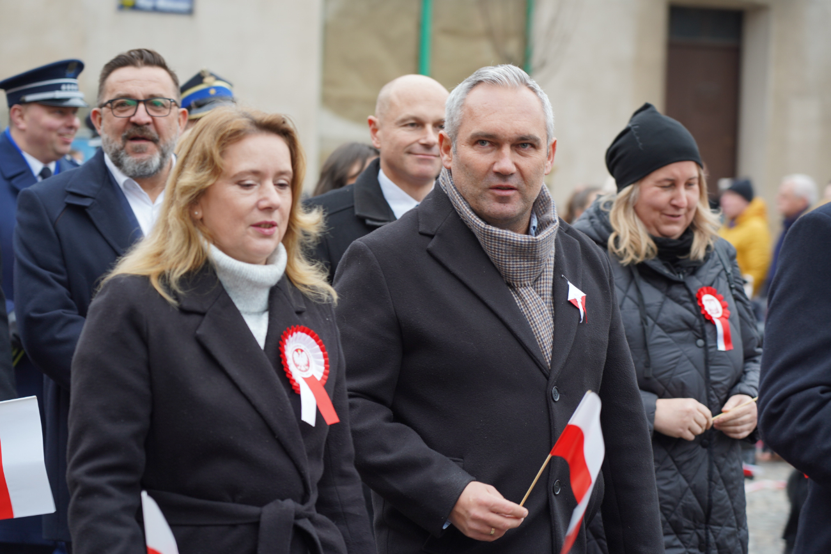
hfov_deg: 19.8
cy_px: 277
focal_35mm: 103
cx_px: 416
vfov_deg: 13.3
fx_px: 2378
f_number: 4
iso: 200
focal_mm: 103
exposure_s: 1/100
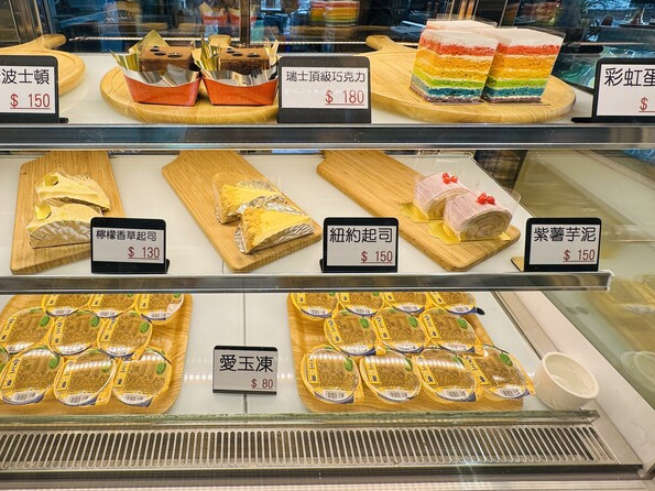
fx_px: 378
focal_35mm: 20
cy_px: 162
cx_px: 248
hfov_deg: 80.3
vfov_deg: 64.2
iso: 40
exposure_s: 1/120
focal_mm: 2.22
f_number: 2.2
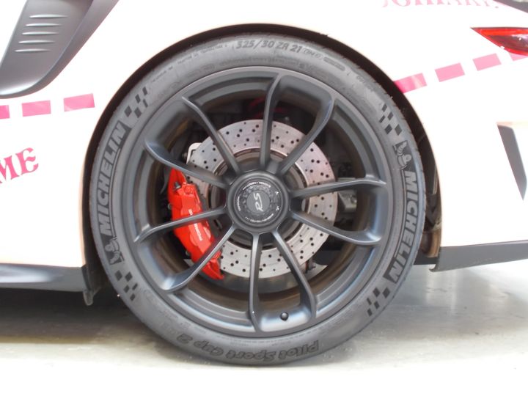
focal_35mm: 39
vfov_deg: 36.8
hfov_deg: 47.9
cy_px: 198
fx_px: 595
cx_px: 264
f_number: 3.9
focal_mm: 6.9
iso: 200
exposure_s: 1/4
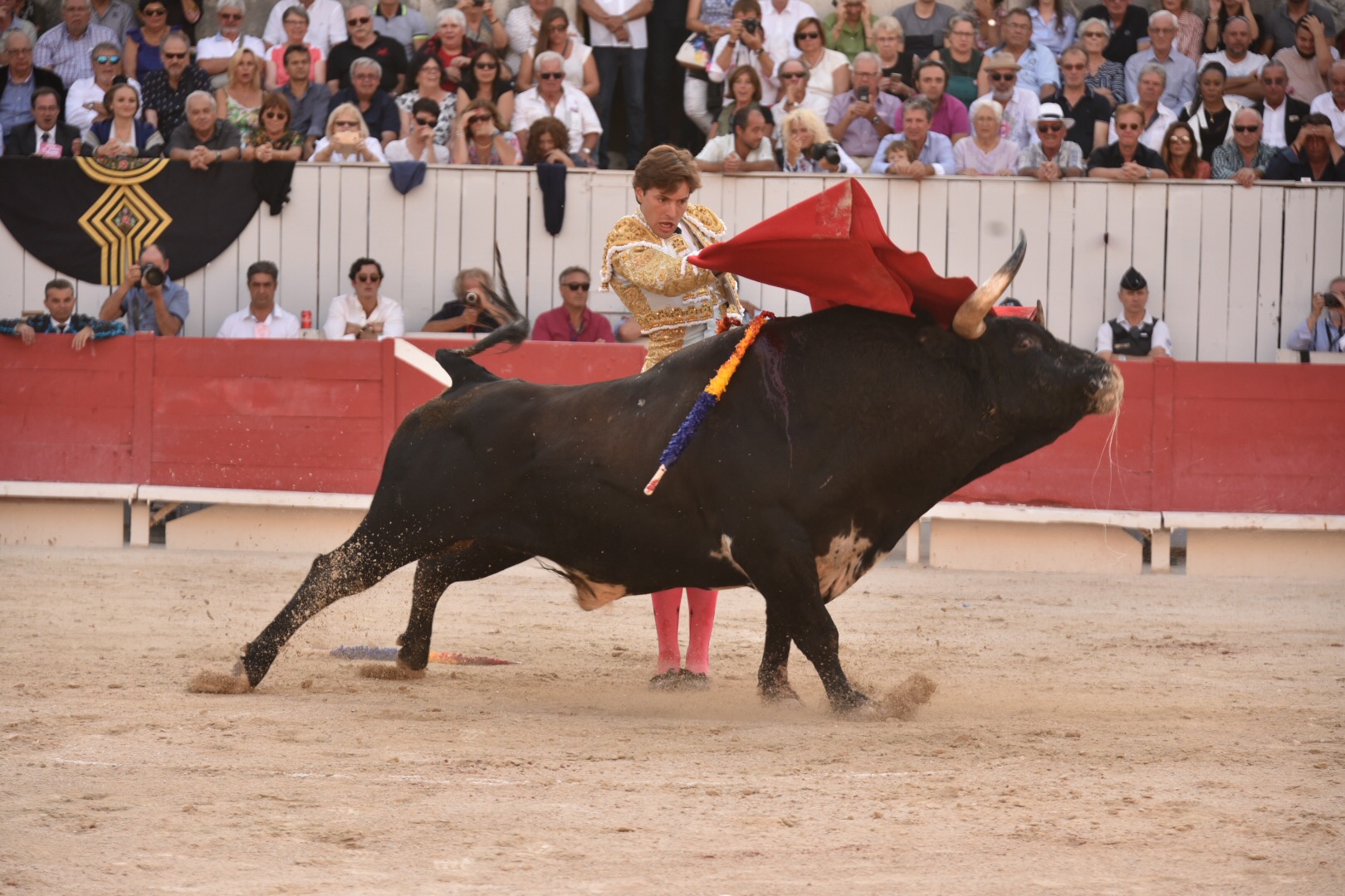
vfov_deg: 9.5
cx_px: 672
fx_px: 5417
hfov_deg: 14.2
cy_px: 448
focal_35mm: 145
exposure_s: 1/640
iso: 720
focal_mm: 145
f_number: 5.6
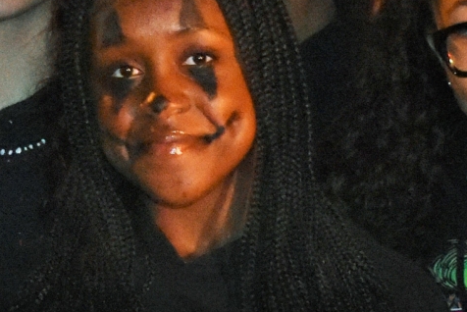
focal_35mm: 258
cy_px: 367
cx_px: 108
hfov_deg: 8.0
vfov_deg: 5.3
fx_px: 3349
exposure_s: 1/60
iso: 3600
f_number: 4.5
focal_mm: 32
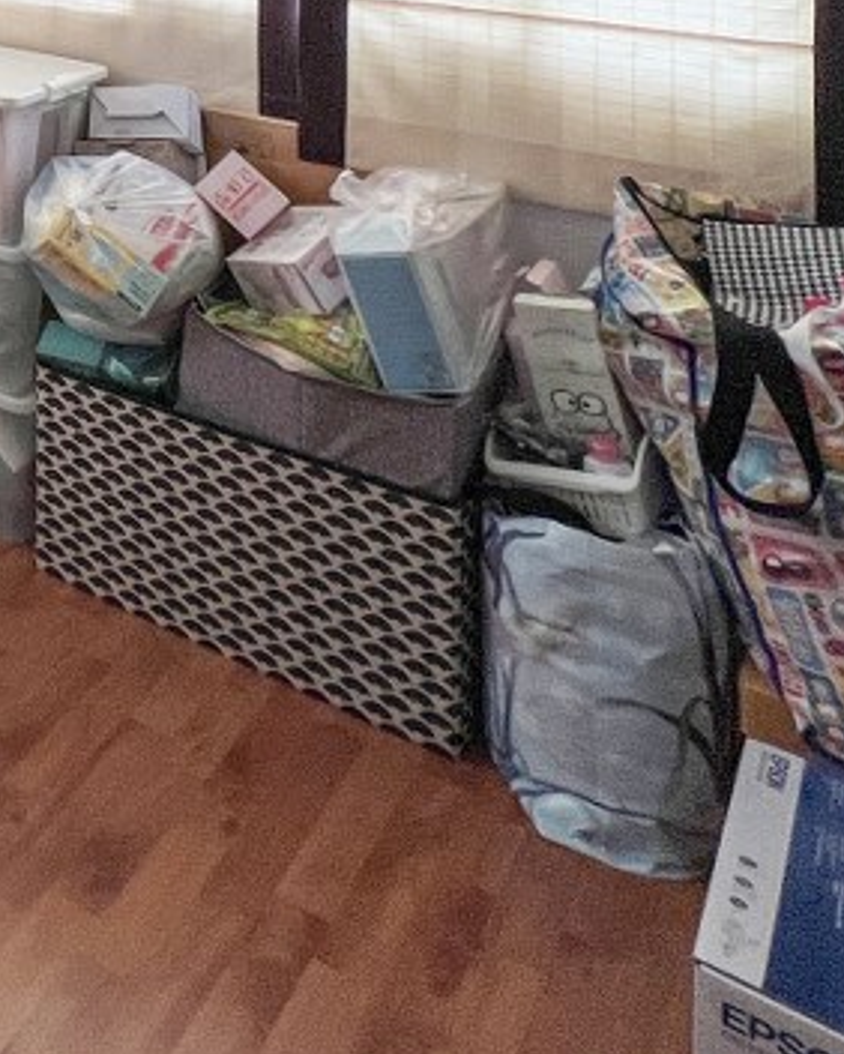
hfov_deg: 25.7
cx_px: -462
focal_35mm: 41
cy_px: -214
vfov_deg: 35.2
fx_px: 1279
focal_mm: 1.57
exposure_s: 1/1033
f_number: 1.8
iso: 32
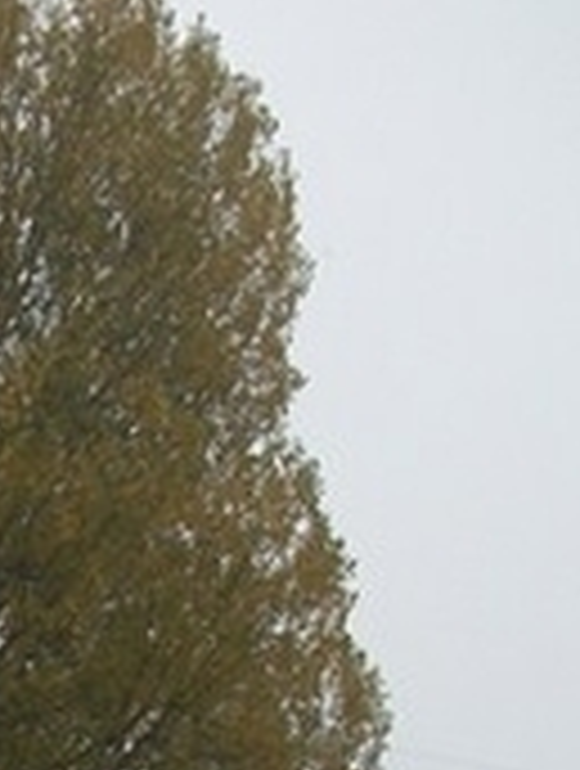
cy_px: 1108
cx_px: -189
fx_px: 2493
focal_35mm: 112
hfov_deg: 12.8
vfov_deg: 16.2
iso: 80
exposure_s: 1/125
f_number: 2.9
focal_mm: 5.7
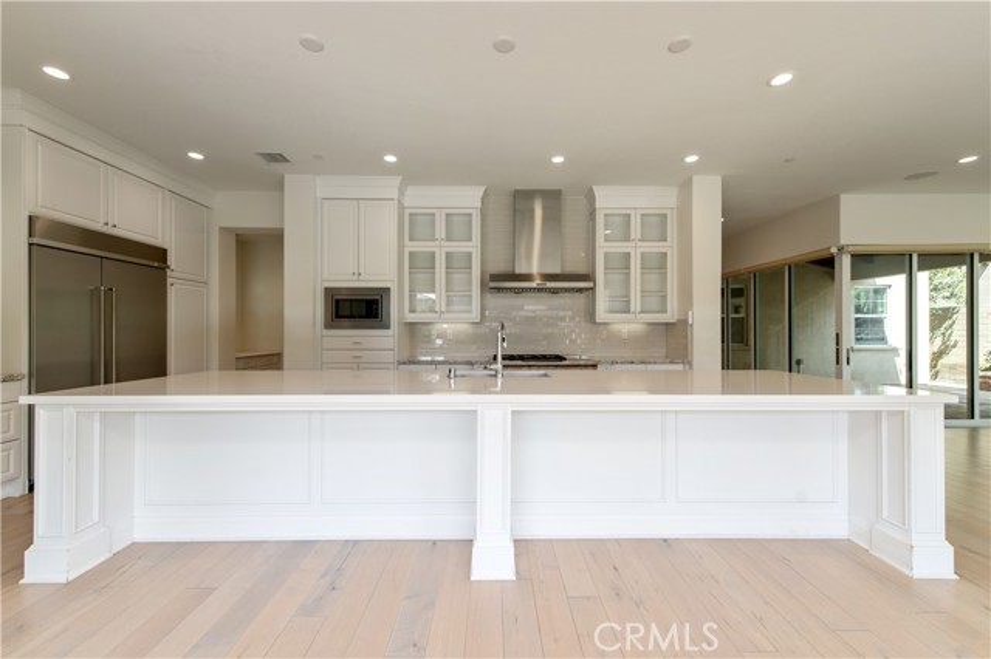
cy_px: 330
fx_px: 385
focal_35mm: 14
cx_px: 496
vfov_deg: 81.1
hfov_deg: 104.3
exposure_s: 1/100
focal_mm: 14
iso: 200
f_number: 5
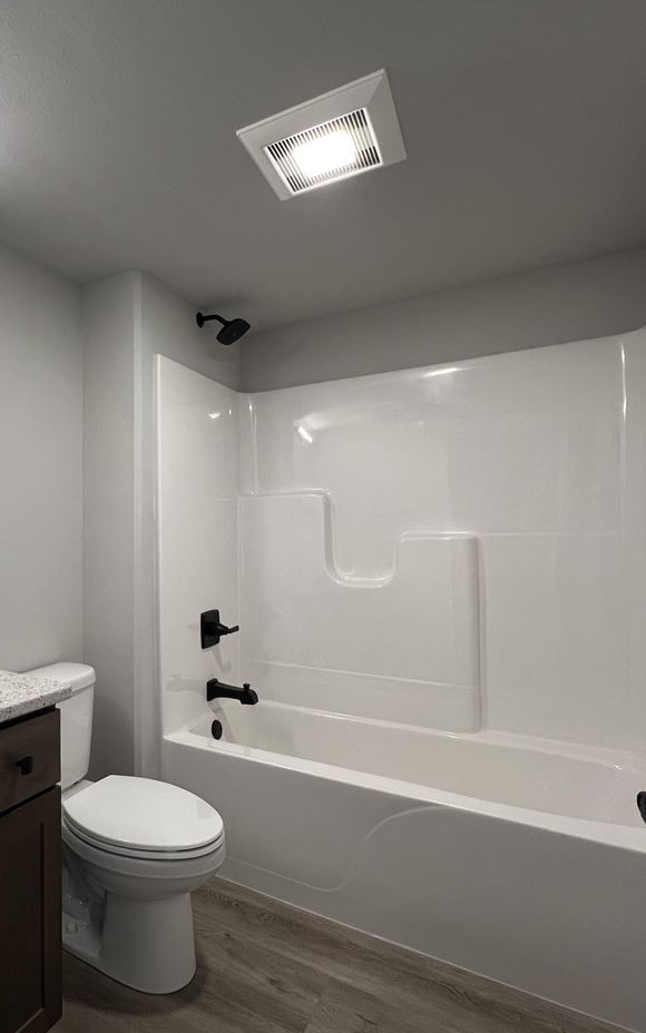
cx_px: 134
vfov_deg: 88.0
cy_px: 531
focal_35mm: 19
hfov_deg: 57.8
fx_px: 535
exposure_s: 1/120
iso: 200
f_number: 1.8
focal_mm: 1.57
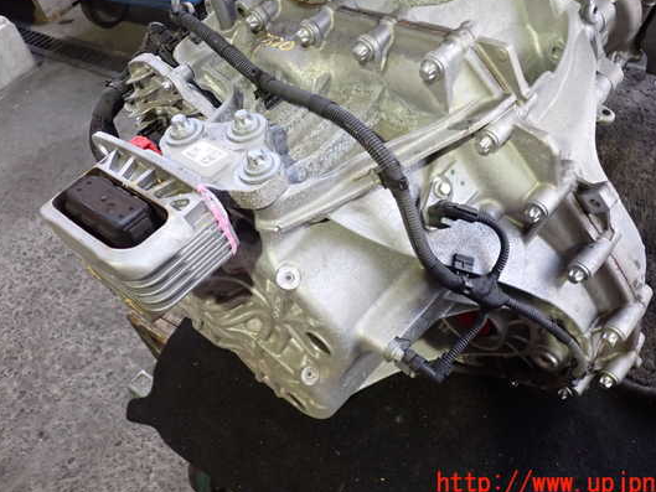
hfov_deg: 53.9
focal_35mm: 34
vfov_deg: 41.8
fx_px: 644
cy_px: 221
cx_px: 345
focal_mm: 5.4
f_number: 2.3
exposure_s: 1/30
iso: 500
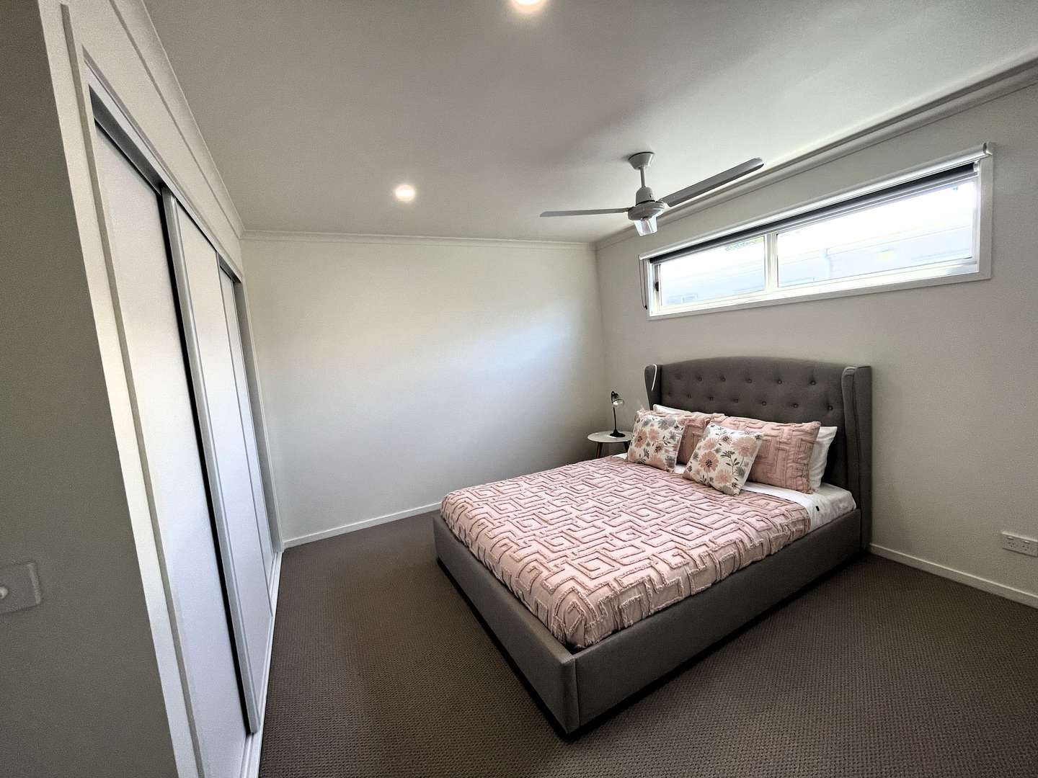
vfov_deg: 85.7
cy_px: 389
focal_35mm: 14
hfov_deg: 102.1
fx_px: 420
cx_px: 519
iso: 100
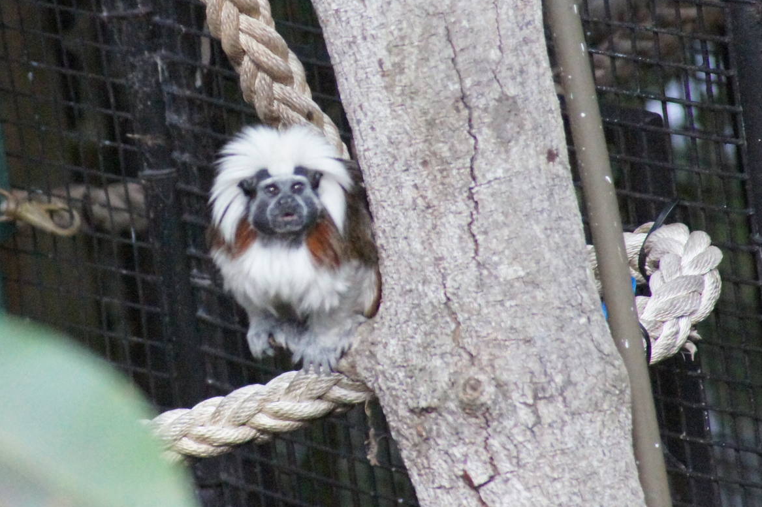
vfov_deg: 2.2
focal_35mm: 617
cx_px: 271
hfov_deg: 3.3
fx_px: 13054
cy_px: 199
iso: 6400
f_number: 9
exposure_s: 1/1000
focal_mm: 300
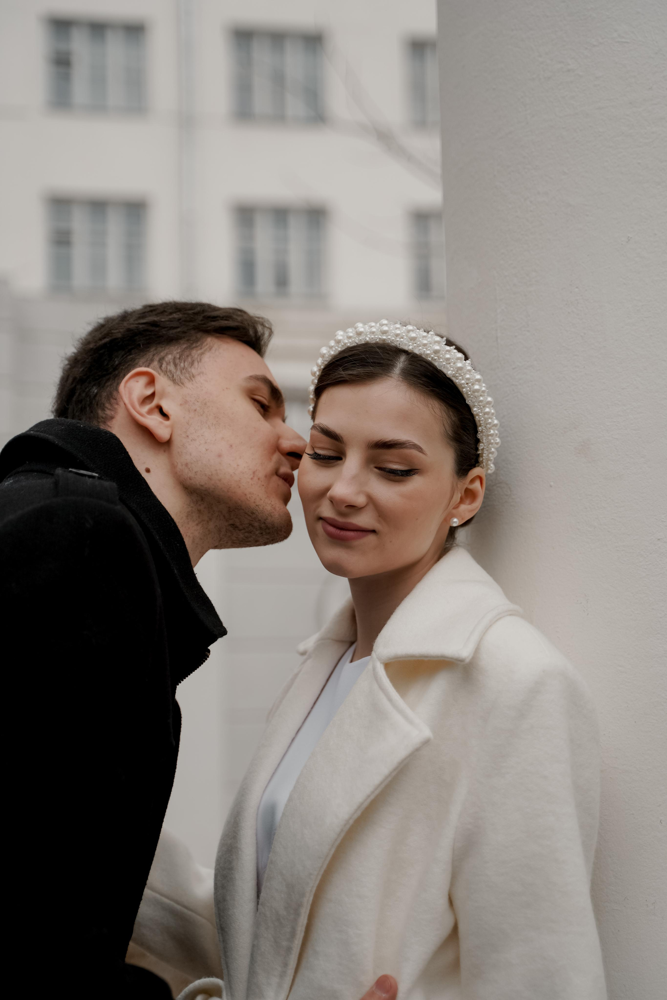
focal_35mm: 55
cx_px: 334
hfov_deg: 24.6
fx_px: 1528
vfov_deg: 36.2
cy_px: 500
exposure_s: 1/2000
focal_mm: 55
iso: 160
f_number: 2.8
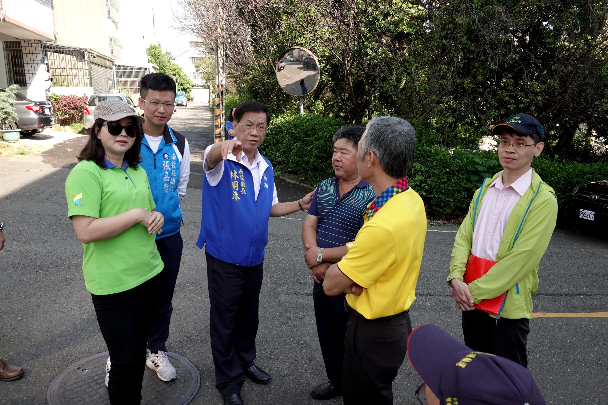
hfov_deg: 65.5
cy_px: 202
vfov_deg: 46.4
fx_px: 473
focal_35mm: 28
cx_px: 304
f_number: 3.2
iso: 100
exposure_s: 1/250
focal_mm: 10.6
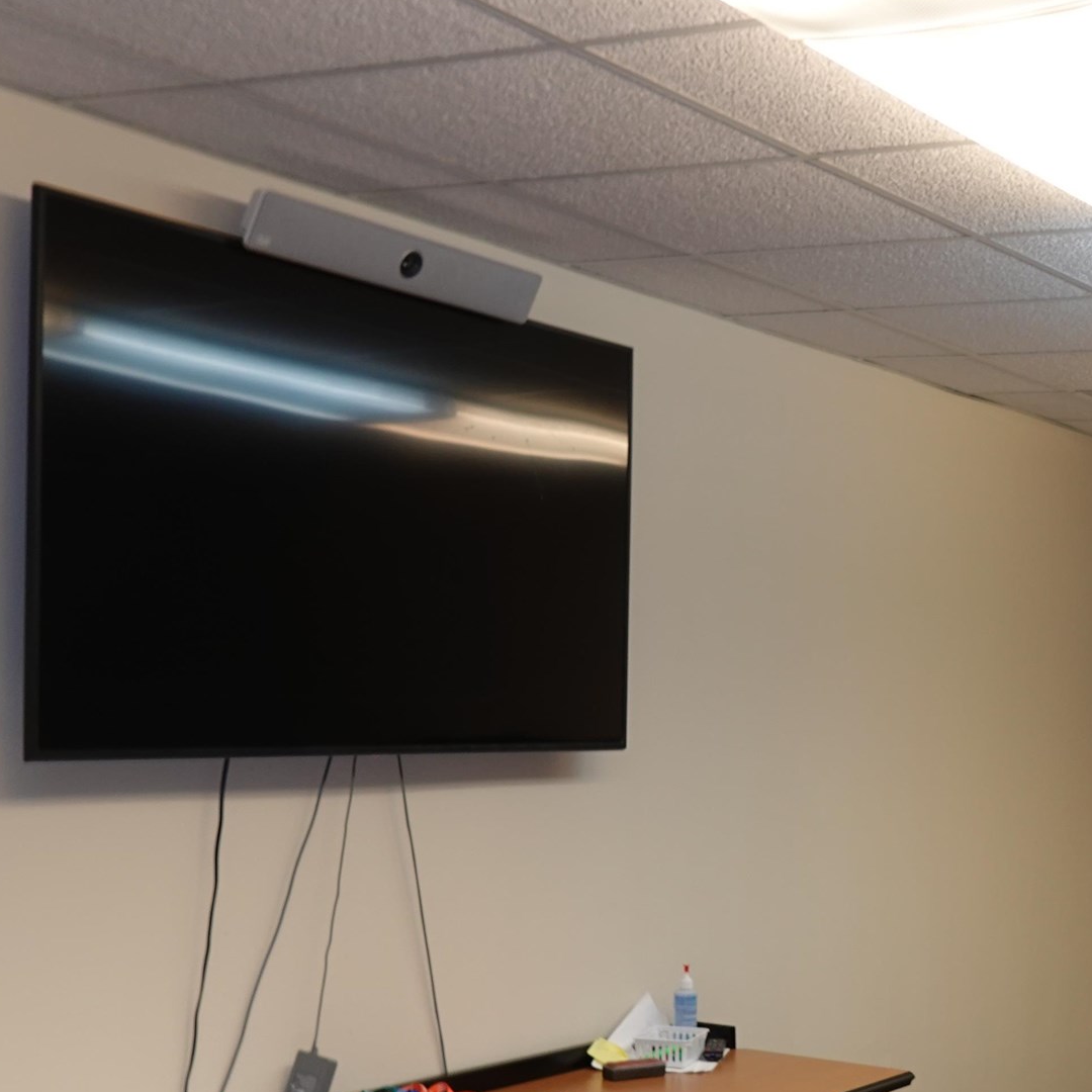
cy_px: 734
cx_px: 989
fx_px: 2070
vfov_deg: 29.3
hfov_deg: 28.4
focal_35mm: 58
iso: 125
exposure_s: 1/30
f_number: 2.8
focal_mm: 9
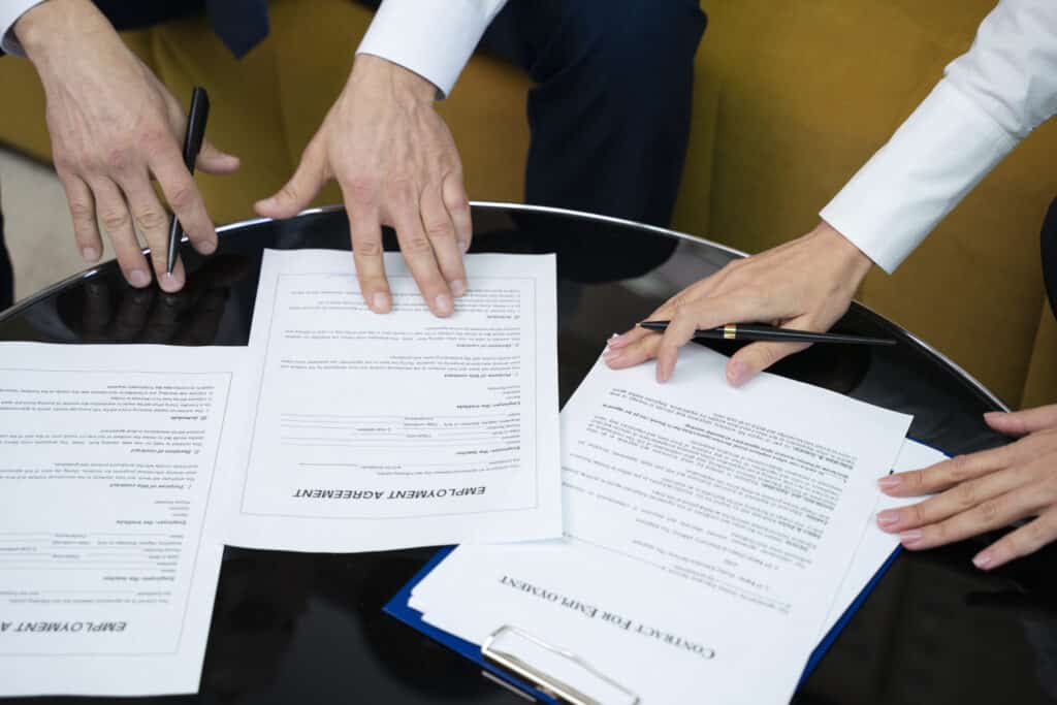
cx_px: 528
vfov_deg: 21.6
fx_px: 1850
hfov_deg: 31.9
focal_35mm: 63
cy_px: 352
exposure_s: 1/250
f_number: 3.5
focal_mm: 63
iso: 500
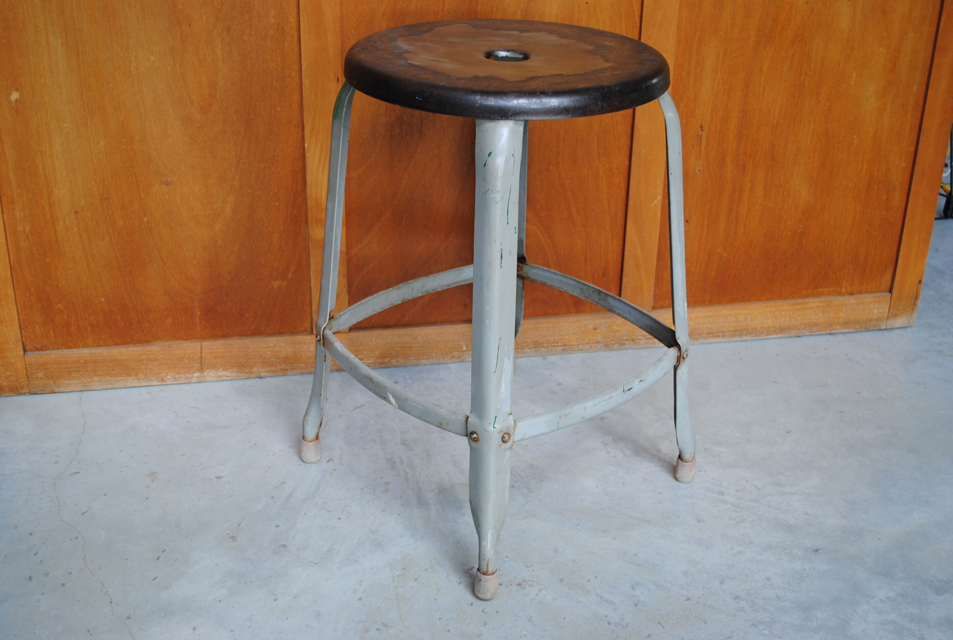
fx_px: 1154
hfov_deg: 44.9
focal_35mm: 44
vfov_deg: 31.0
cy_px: 320
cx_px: 476
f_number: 4.5
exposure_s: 1/60
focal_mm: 29
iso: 200
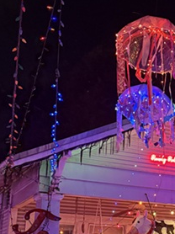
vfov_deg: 30.7
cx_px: 168
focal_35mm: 62
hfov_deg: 22.8
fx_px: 419
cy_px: 177
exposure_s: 1/40
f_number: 1.78
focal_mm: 6.76
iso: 1000
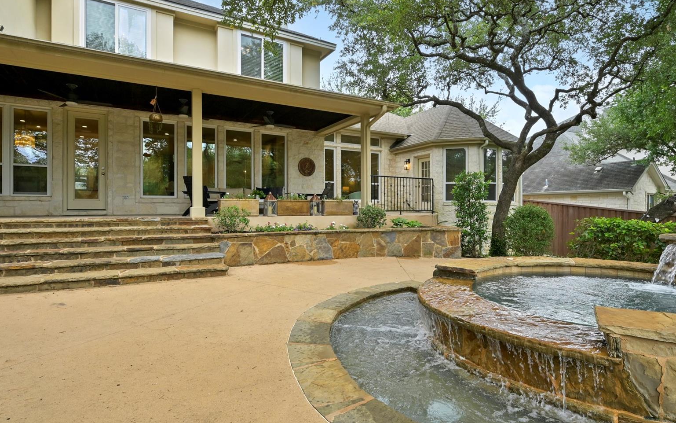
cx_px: 334
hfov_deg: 88.0
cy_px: 211
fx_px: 350
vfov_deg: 62.2
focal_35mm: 19
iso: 800
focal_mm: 14
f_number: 8
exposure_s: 1/640
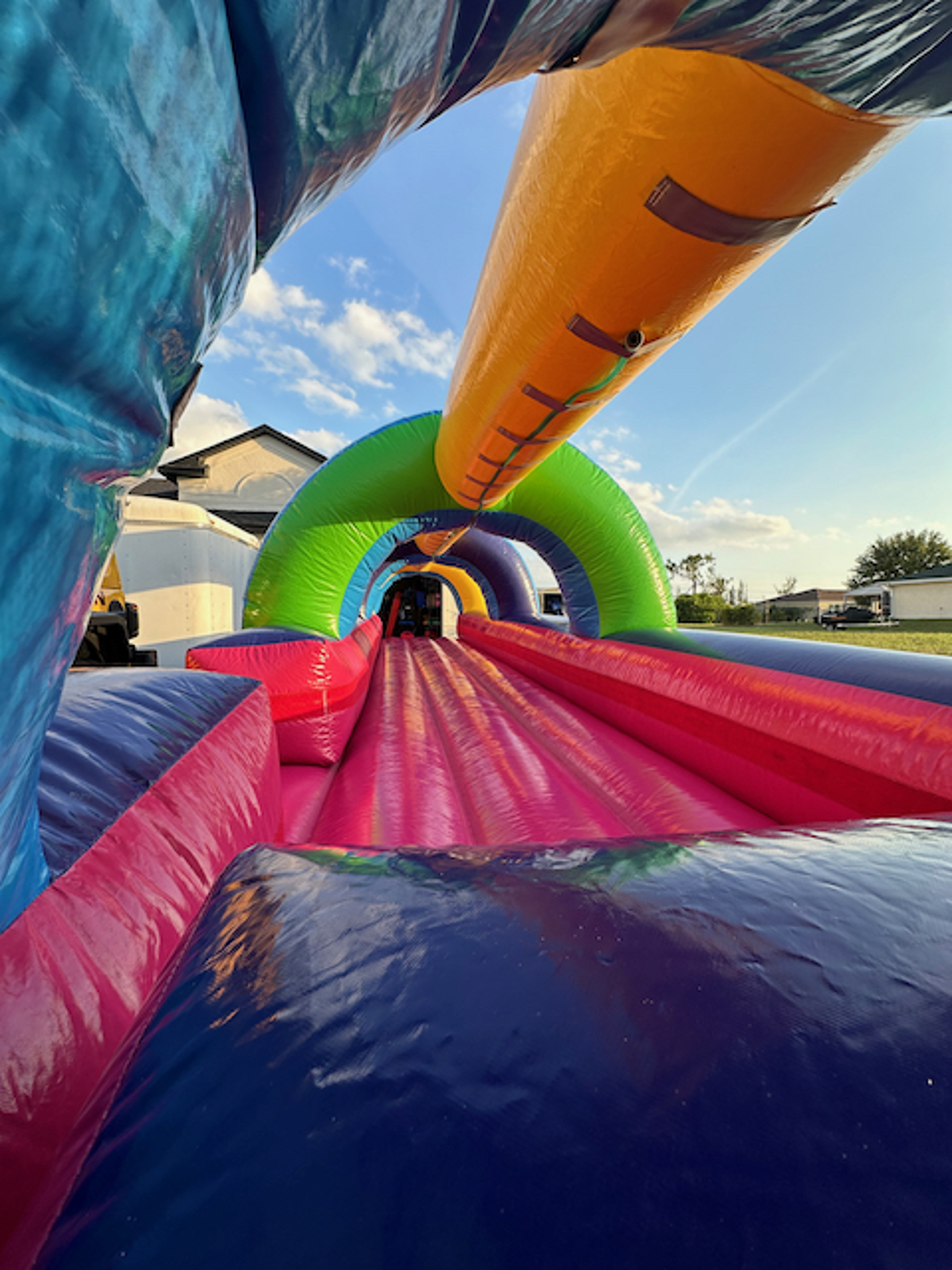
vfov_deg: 102.1
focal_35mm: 14
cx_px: 476
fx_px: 513
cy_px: 635
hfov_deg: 85.7
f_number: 2.2
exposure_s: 1/347
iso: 40
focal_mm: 2.22
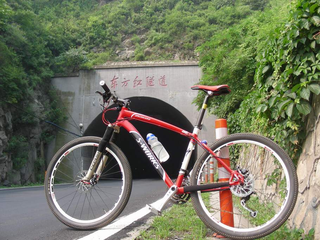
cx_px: 160
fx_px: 351
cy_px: 120
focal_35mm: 38
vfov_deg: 37.7
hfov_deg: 49.0
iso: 50
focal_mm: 6.3
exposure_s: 1/122
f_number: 4
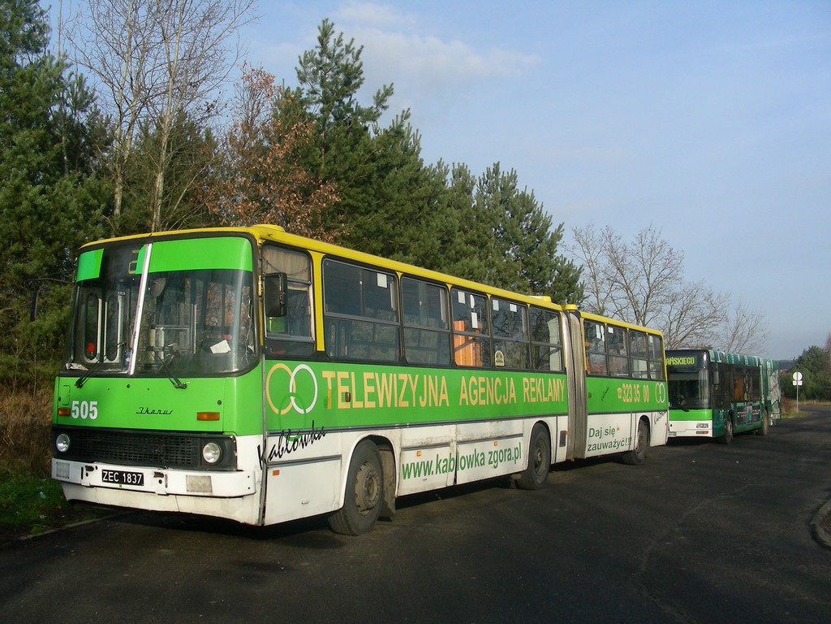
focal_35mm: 38
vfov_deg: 37.7
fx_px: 912
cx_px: 416
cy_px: 312
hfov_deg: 49.0
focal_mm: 6.3
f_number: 4
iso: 50
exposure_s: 1/640
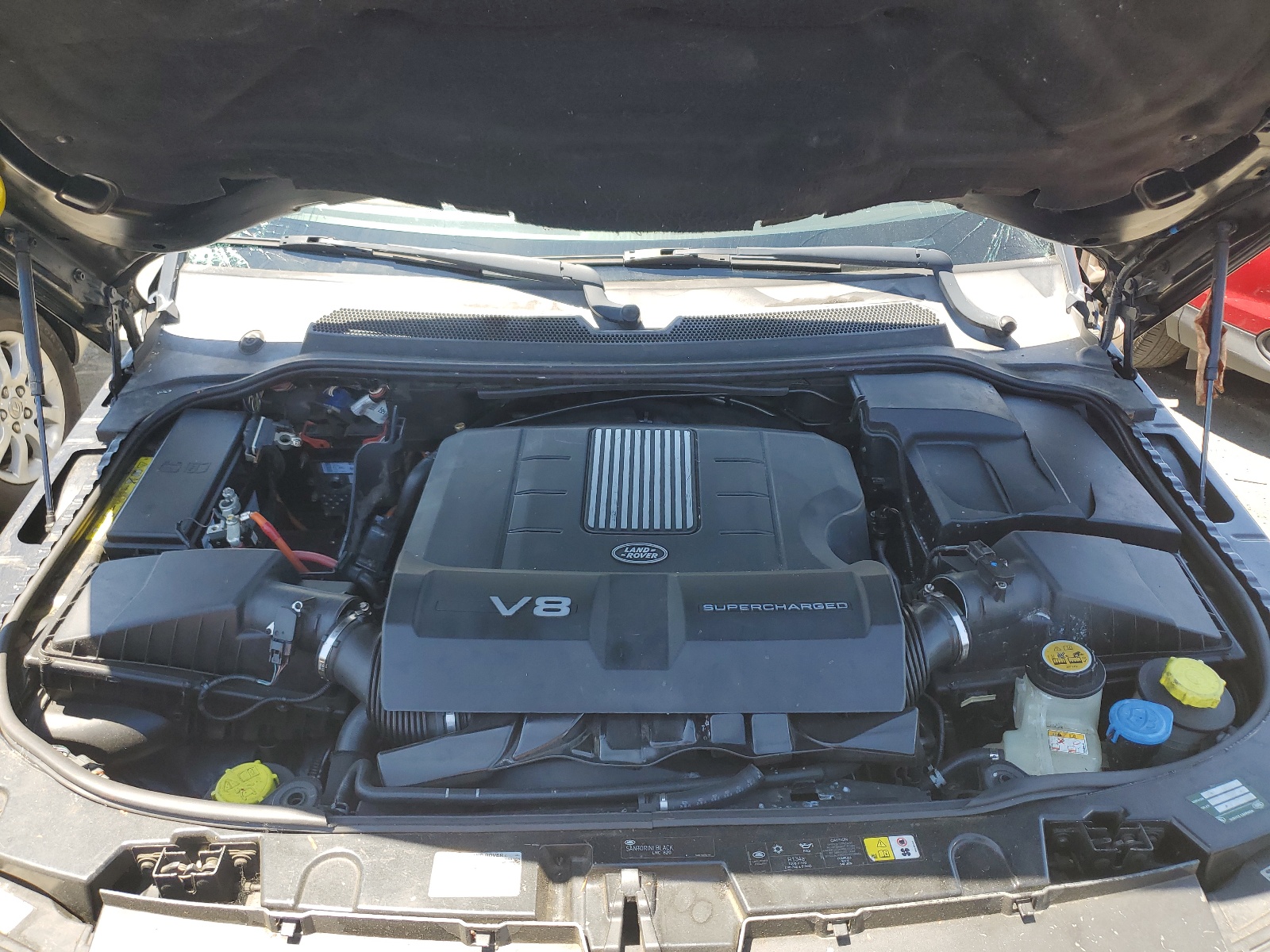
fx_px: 954
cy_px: 476
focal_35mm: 26
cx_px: 635
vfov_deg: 53.1
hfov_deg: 67.3
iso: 50
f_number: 1.5
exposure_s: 1/476
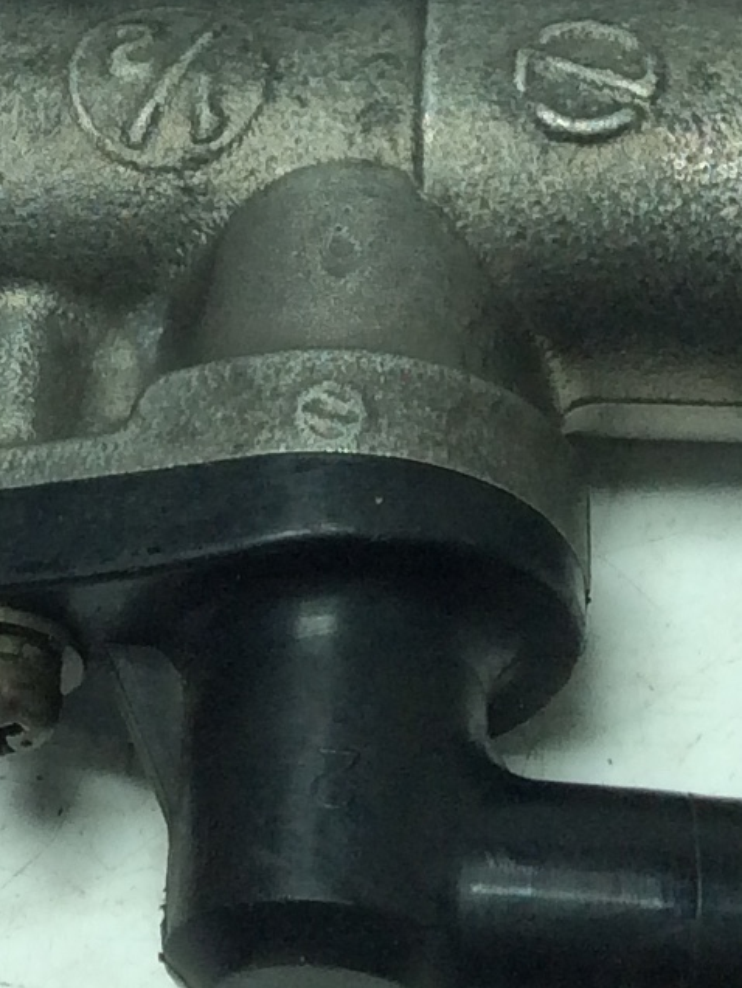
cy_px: -288
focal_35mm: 130
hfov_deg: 11.3
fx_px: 3714
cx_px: 0
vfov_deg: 14.5
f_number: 2.4
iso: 32
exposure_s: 1/381
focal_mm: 3.3
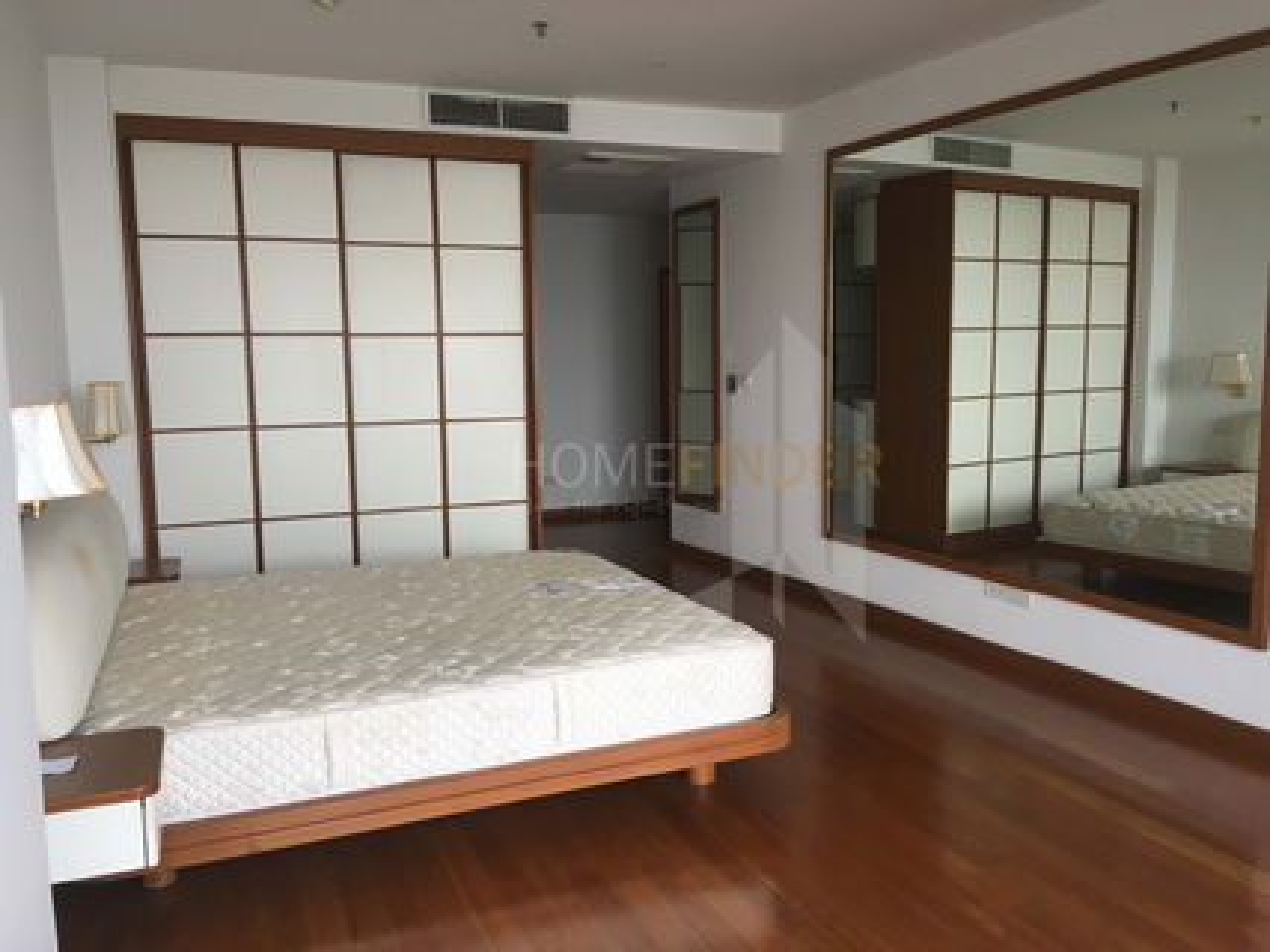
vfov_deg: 48.2
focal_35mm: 29
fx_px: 1064
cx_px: 635
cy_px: 476
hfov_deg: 61.7
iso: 25
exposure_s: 1/33
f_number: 2.2
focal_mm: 4.15
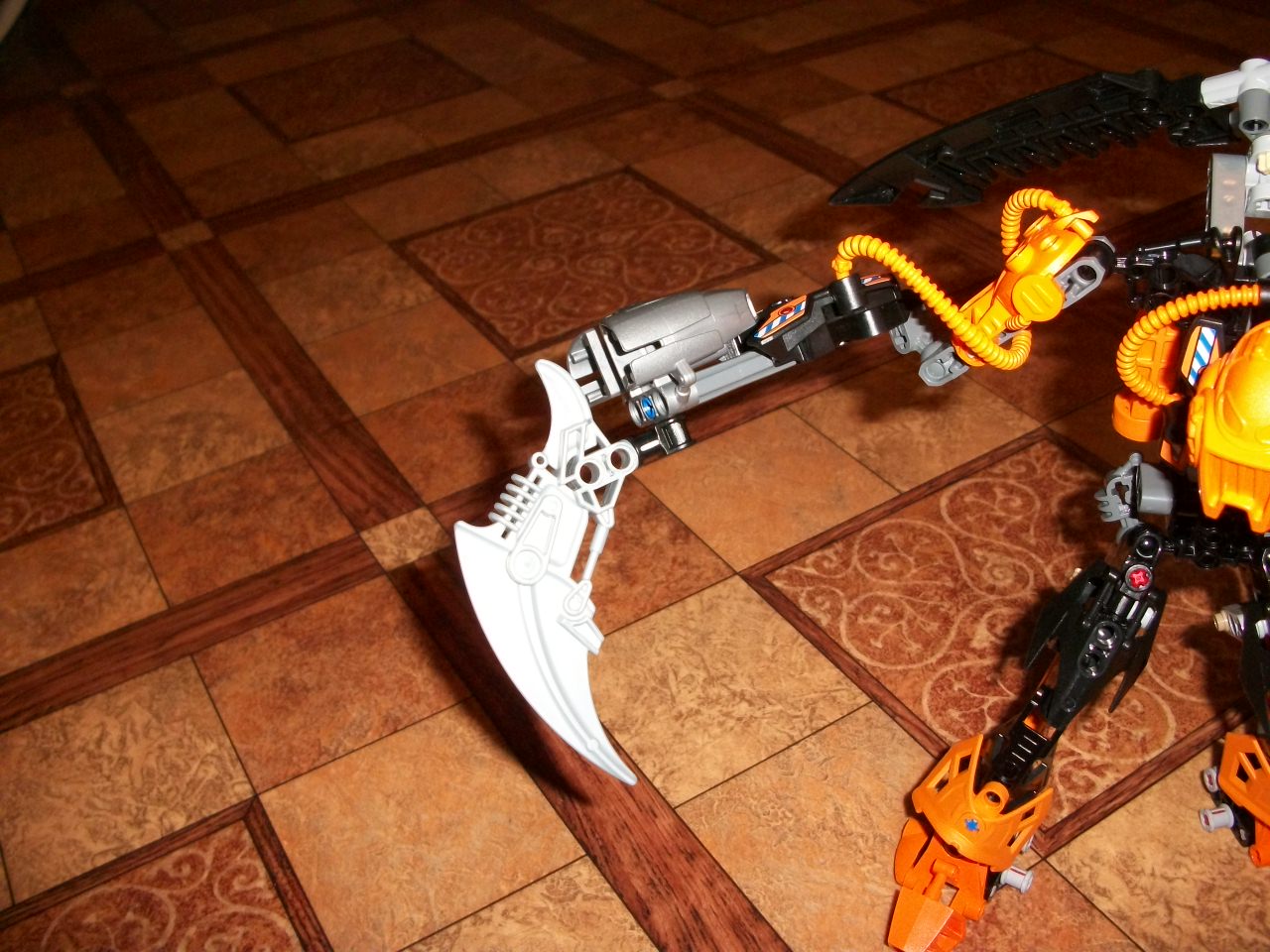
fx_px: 1284
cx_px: 635
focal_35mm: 35
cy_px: 476
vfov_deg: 40.7
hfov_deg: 52.6
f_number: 3.1
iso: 250
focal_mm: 6.3
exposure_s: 1/125
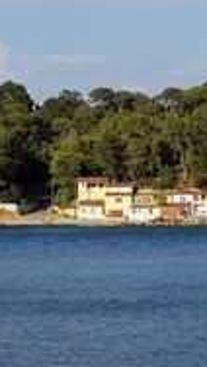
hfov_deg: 5.8
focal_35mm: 211
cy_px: 187
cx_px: 157
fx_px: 2055
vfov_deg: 10.2
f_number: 10
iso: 200
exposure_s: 1/500
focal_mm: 90
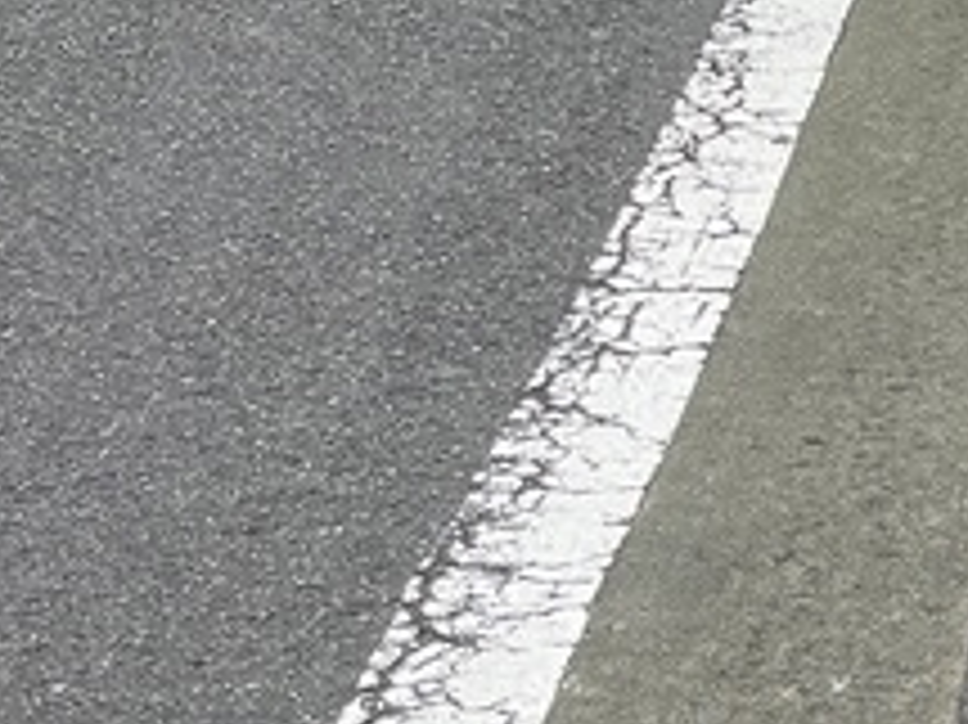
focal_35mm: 124
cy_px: 1475
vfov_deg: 10.8
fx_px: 3466
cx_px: 2067
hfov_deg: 13.2
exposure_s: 1/250
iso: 40
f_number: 1.6
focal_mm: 5.1
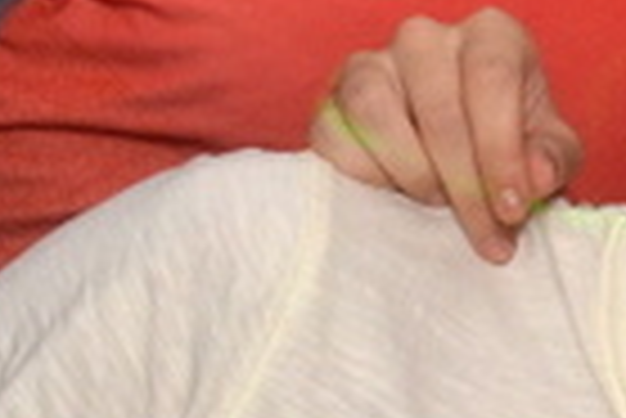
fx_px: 5396
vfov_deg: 4.4
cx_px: 1378
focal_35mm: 310
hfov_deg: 6.4
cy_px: 333
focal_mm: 28
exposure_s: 1/6
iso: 800
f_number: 10
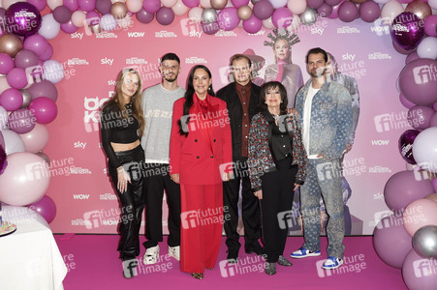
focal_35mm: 40
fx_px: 485
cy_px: 145
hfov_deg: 48.5
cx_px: 218
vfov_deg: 33.4
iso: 640
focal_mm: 40
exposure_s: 1/160
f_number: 6.3
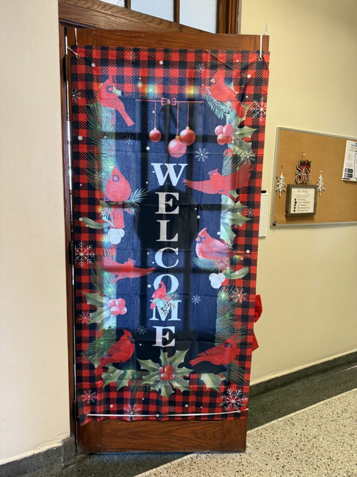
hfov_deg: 56.8
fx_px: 330
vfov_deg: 71.6
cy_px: 238
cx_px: 178
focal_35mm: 24
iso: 500
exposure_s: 1/60
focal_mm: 6.76
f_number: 1.78
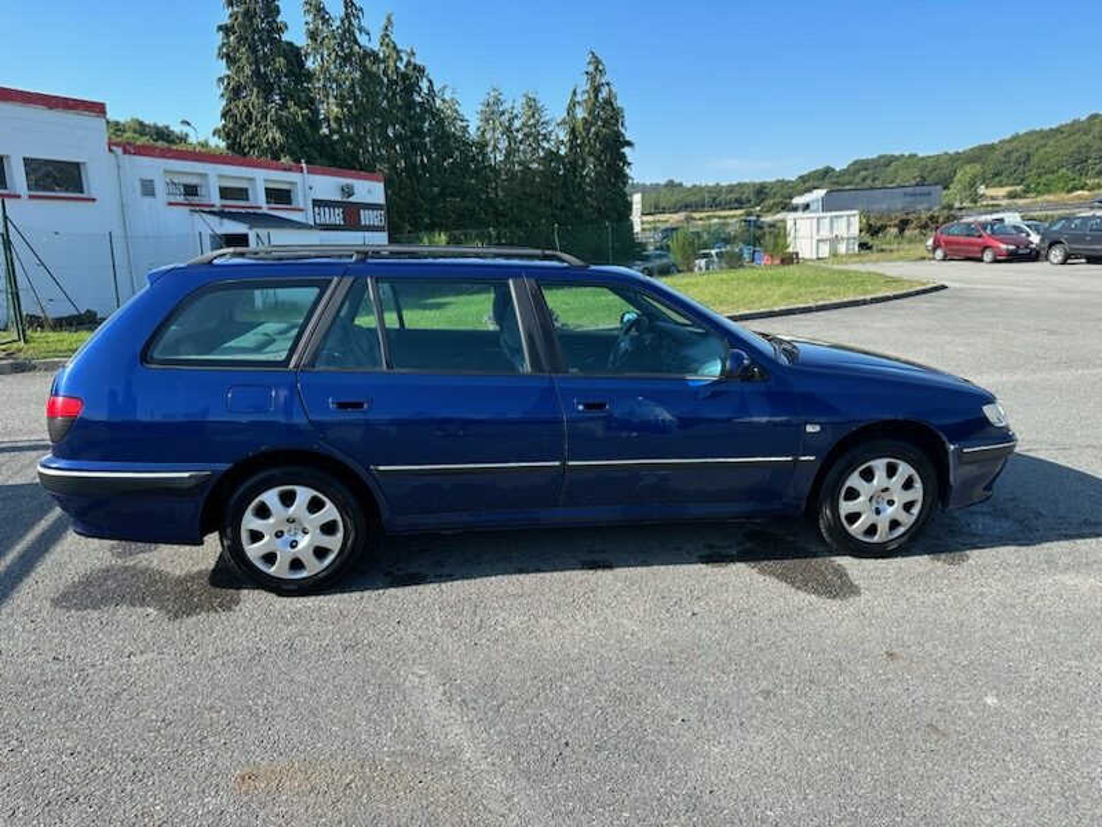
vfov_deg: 56.8
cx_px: 551
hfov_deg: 71.6
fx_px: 764
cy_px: 414
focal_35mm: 24
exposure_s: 1/2203
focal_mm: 6.86
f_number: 1.78
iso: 80
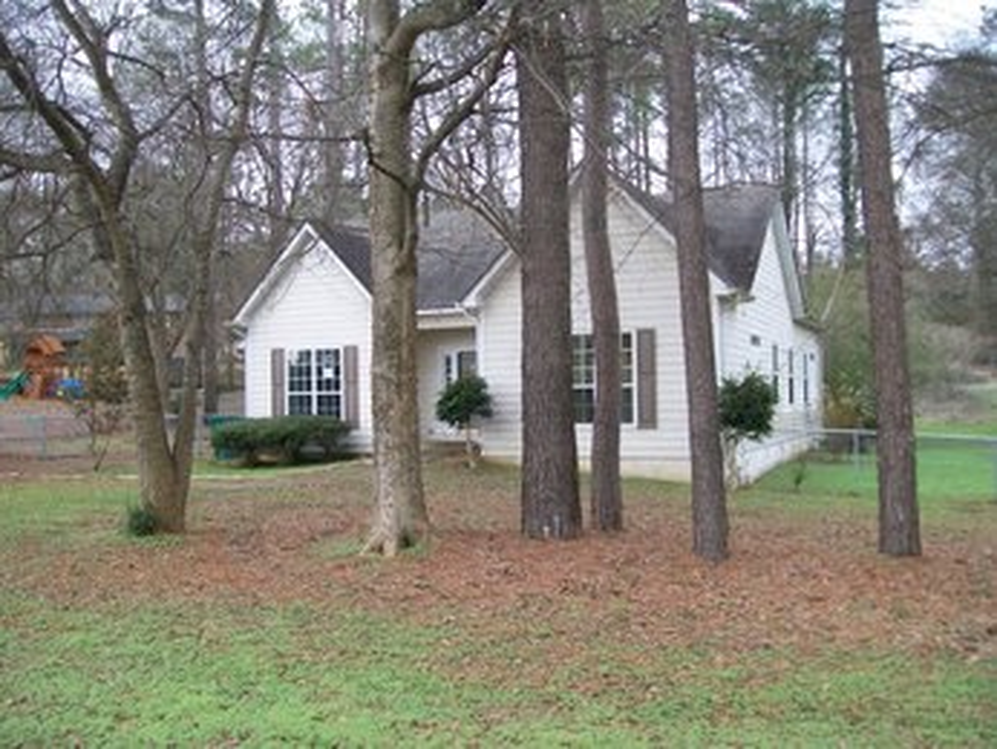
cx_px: 498
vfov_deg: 39.7
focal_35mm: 36
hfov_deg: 51.3
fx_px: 1038
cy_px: 374
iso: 80
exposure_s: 1/160
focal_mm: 6
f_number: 2.7
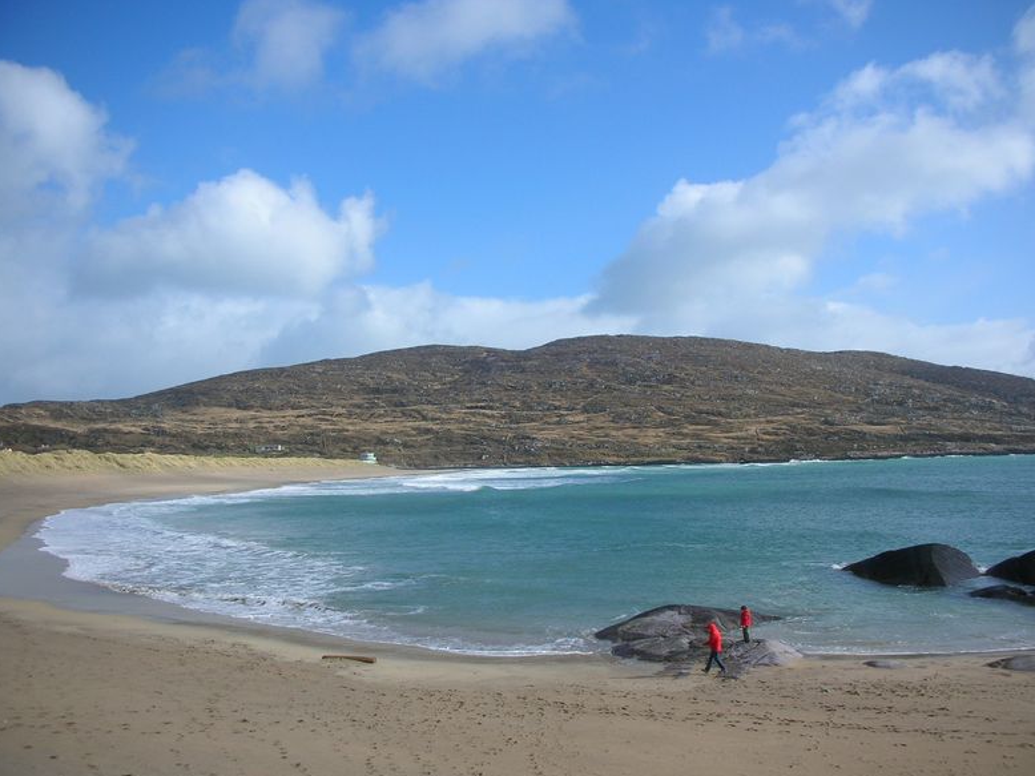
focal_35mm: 36
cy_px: 397
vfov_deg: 39.6
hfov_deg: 51.4
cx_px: 524
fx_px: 1076
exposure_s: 1/107
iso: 50
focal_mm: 5.8
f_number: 8.5
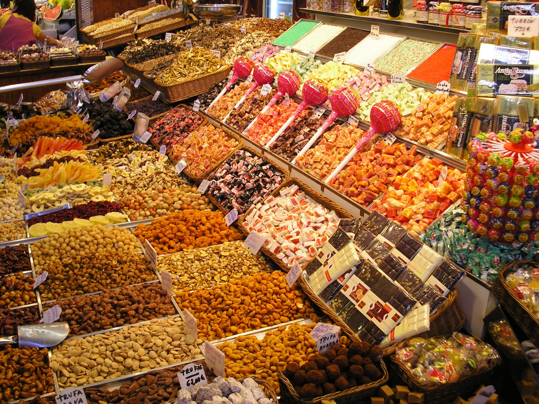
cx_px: 270
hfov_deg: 49.0
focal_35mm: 38
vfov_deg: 37.7
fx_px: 592
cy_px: 202
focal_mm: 7.8
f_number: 3.5
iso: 100
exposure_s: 1/45
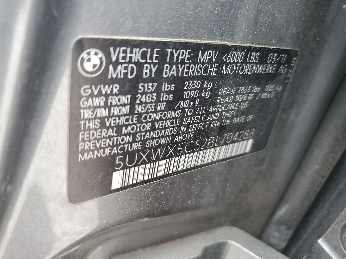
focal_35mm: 26
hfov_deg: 67.3
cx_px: 173
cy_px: 130
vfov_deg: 53.1
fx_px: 260
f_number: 1.5
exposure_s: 1/120
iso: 67
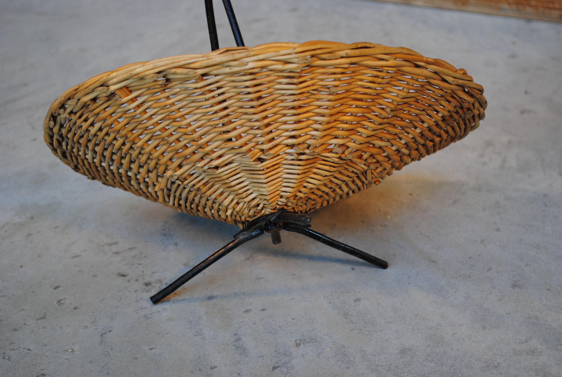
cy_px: 188
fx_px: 1291
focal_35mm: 82
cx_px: 281
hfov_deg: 24.6
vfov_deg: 16.6
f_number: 5.6
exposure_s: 1/40
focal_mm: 55
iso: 200
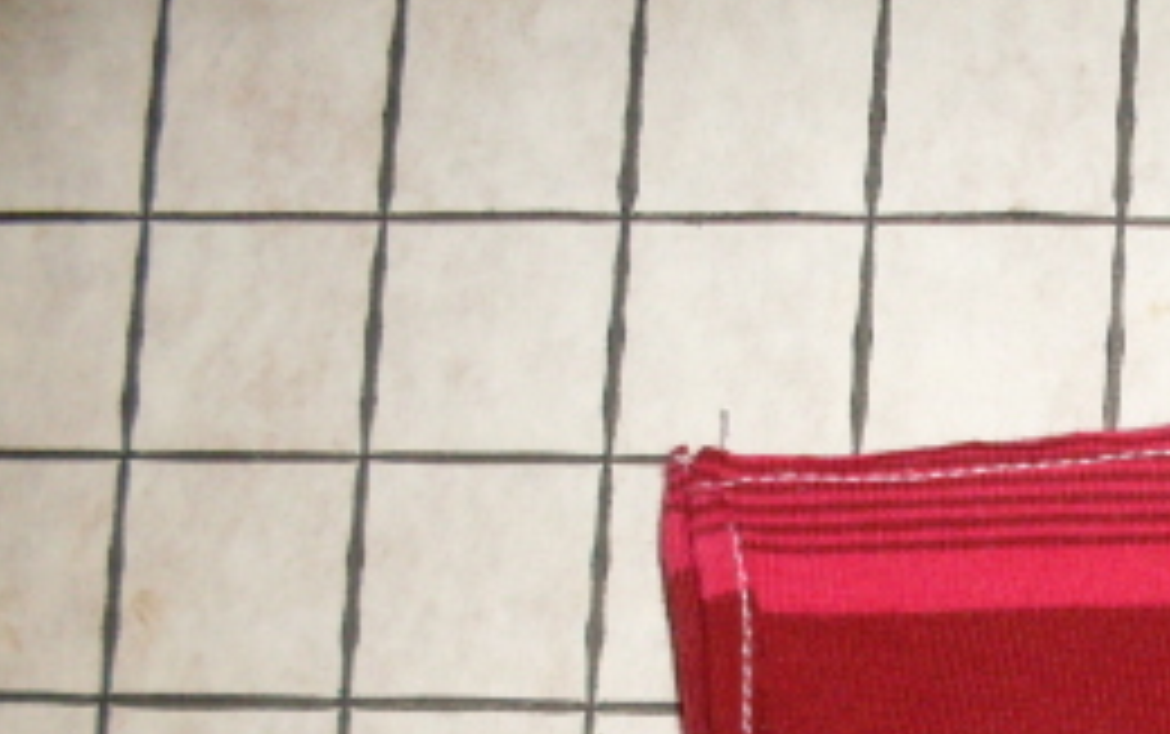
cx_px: 1364
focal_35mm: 99
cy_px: 991
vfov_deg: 12.8
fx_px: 3159
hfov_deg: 19.8
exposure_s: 1/45
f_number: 2.8
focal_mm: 6.3
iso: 100
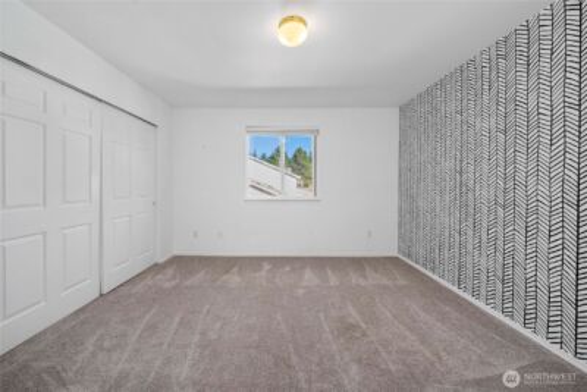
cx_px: 294
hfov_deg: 112.6
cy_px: 196
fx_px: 196
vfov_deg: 90.1
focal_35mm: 12
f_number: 7.1
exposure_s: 1/80
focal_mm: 12
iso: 80
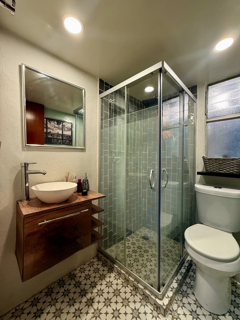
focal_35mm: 14
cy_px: 160
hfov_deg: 85.7
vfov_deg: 102.1
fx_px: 129
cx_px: 120
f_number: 2.2
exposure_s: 1/60
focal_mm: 2.22
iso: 200
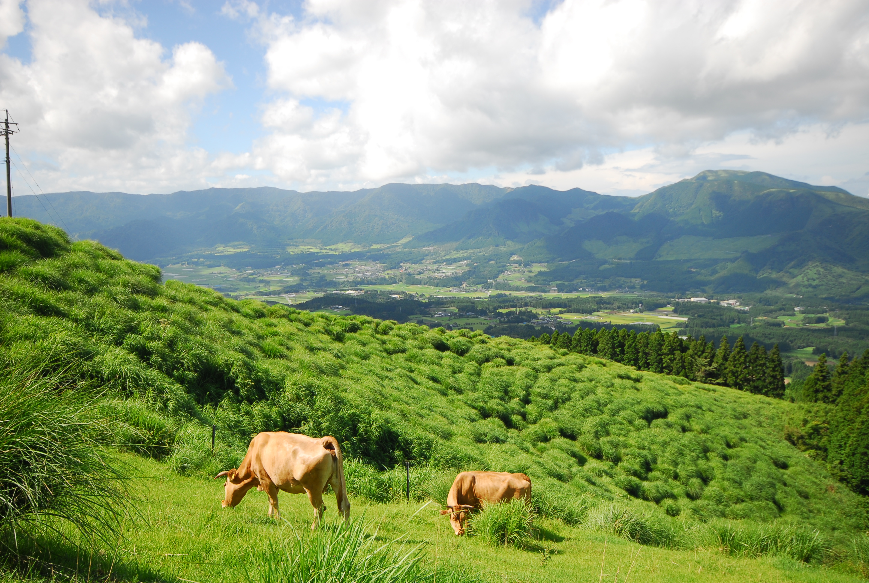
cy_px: 292
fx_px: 726
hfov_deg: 61.8
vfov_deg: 43.8
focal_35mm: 30
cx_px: 434
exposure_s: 1/125
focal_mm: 20
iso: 100
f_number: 8
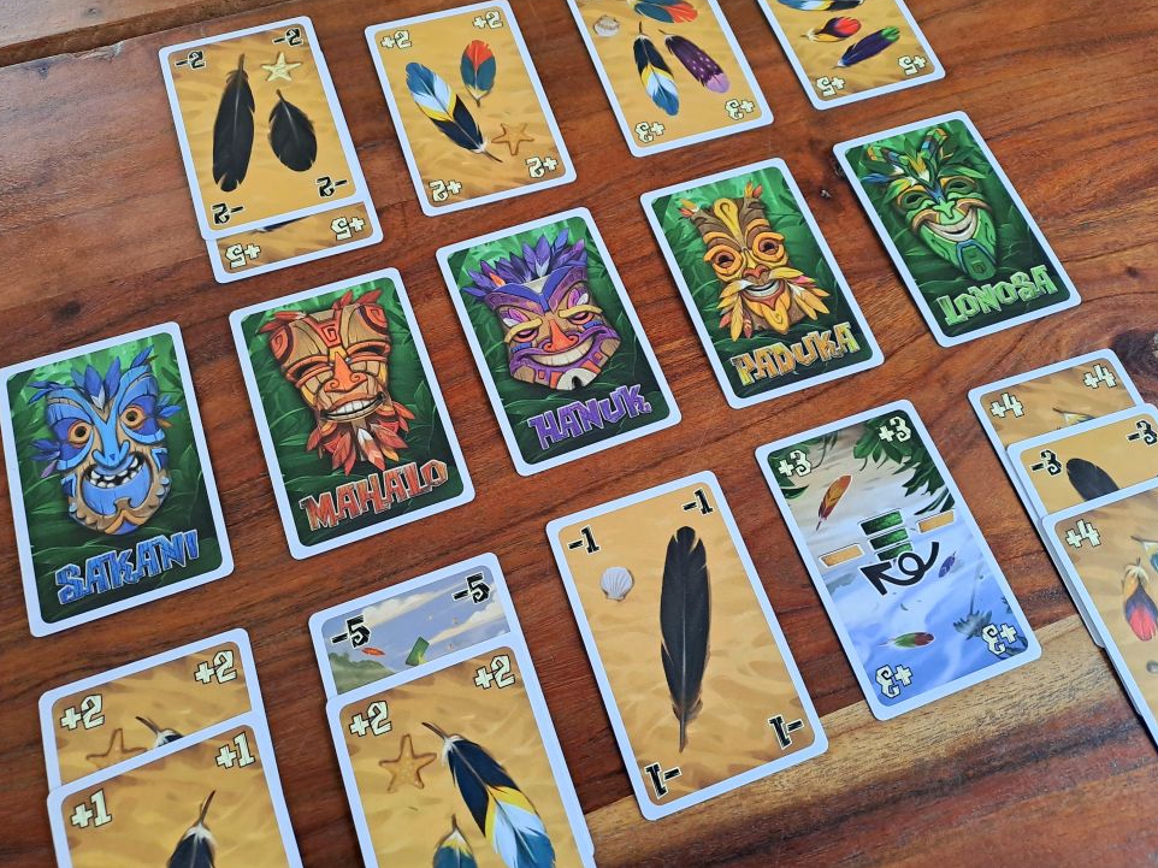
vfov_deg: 53.0
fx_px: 870
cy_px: 419
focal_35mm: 26
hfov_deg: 67.3
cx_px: 592
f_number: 1.8
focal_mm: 4.65
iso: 250
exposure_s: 1/33
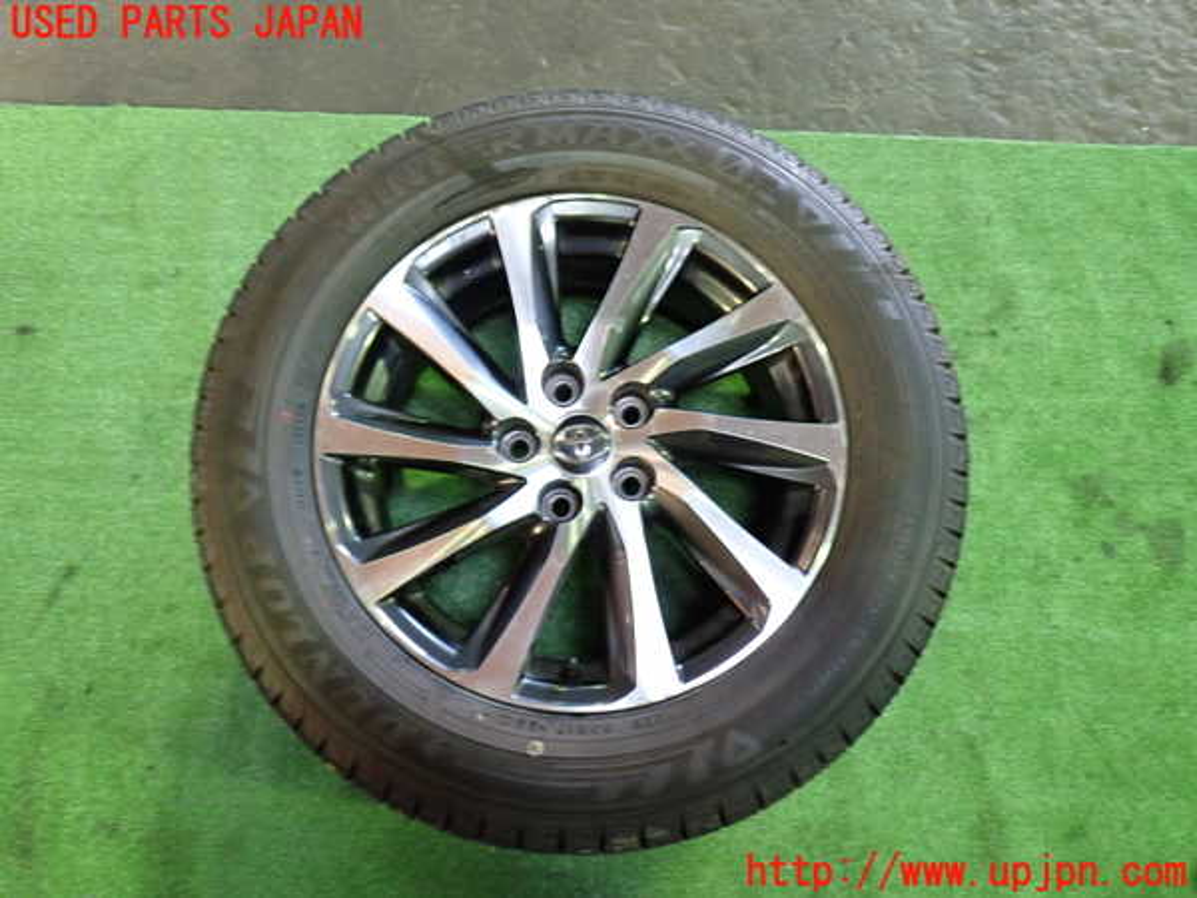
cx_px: 598
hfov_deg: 60.0
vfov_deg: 46.8
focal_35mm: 30
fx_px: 1037
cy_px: 449
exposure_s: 1/30
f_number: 2.3
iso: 500
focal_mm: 5.4
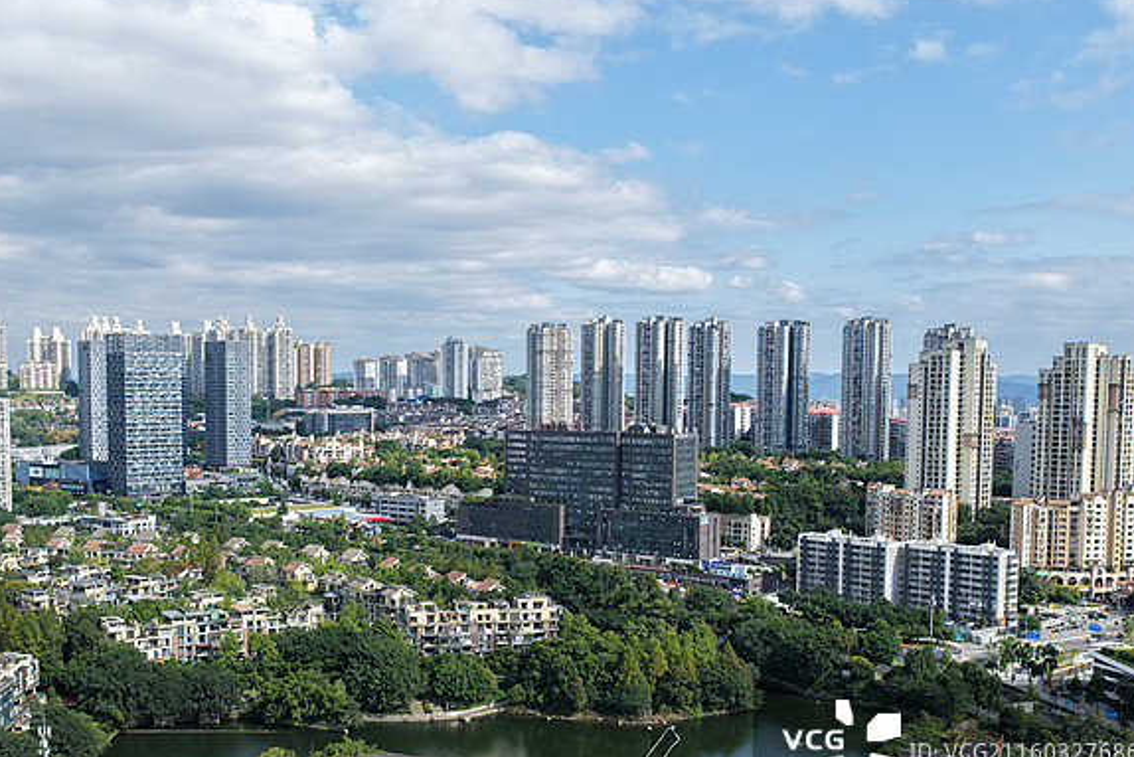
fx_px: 1229
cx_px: 403
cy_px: 499
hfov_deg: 48.9
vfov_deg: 33.9
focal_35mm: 39
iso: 100
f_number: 2.8
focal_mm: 14.45
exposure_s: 1/800
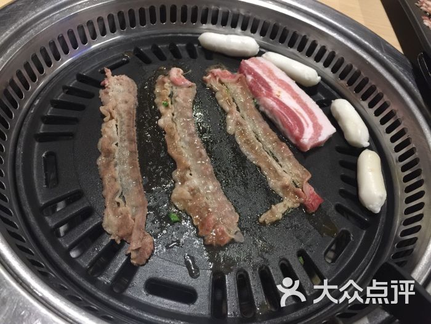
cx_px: 216
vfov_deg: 48.2
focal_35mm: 29
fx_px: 361
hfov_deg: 61.7
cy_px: 162
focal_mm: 4.15
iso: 160
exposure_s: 1/17
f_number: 2.2
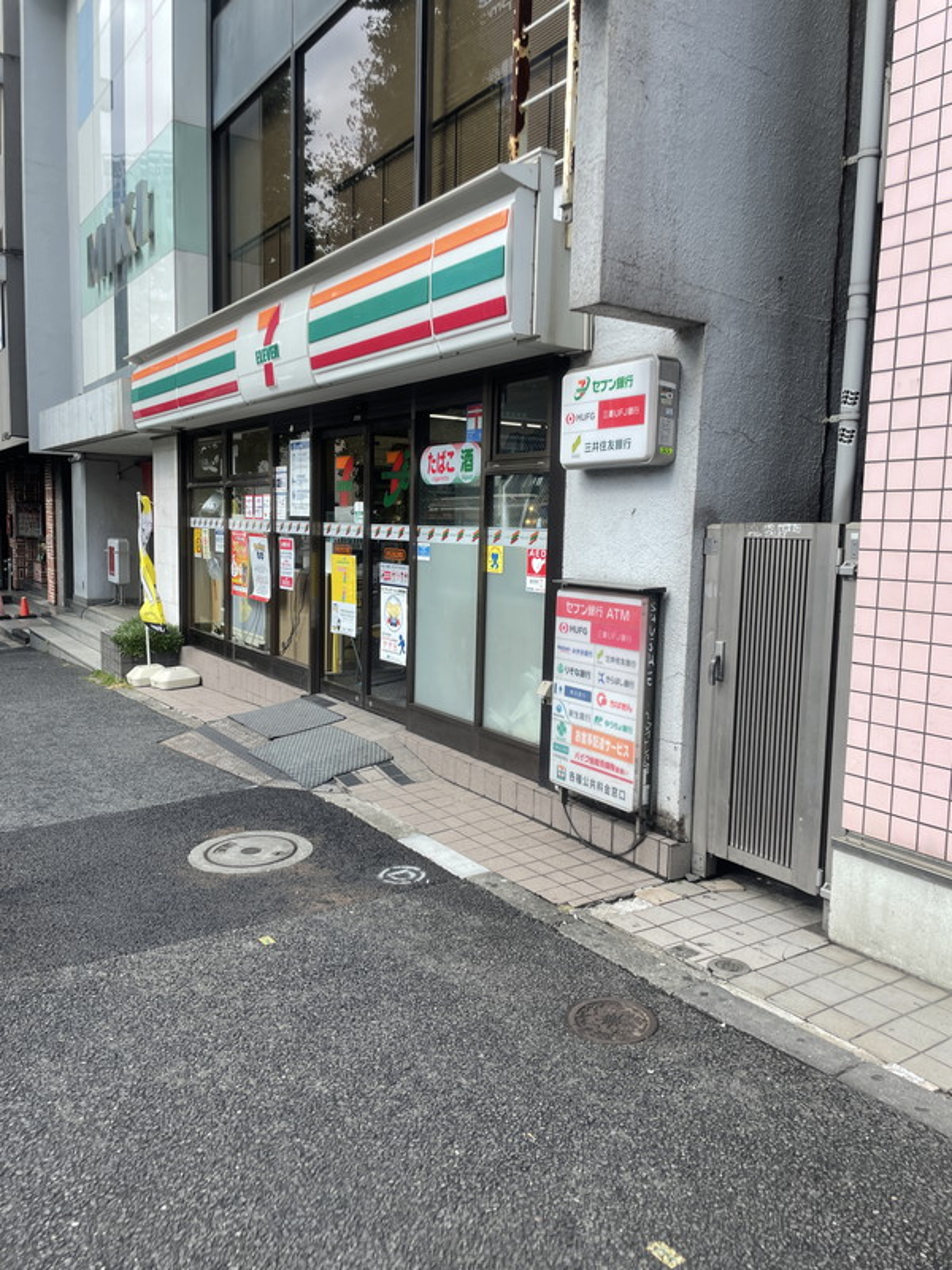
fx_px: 953
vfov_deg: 67.3
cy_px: 635
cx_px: 476
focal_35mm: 26
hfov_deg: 53.1
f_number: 1.6
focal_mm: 4.2
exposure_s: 1/1171
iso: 32
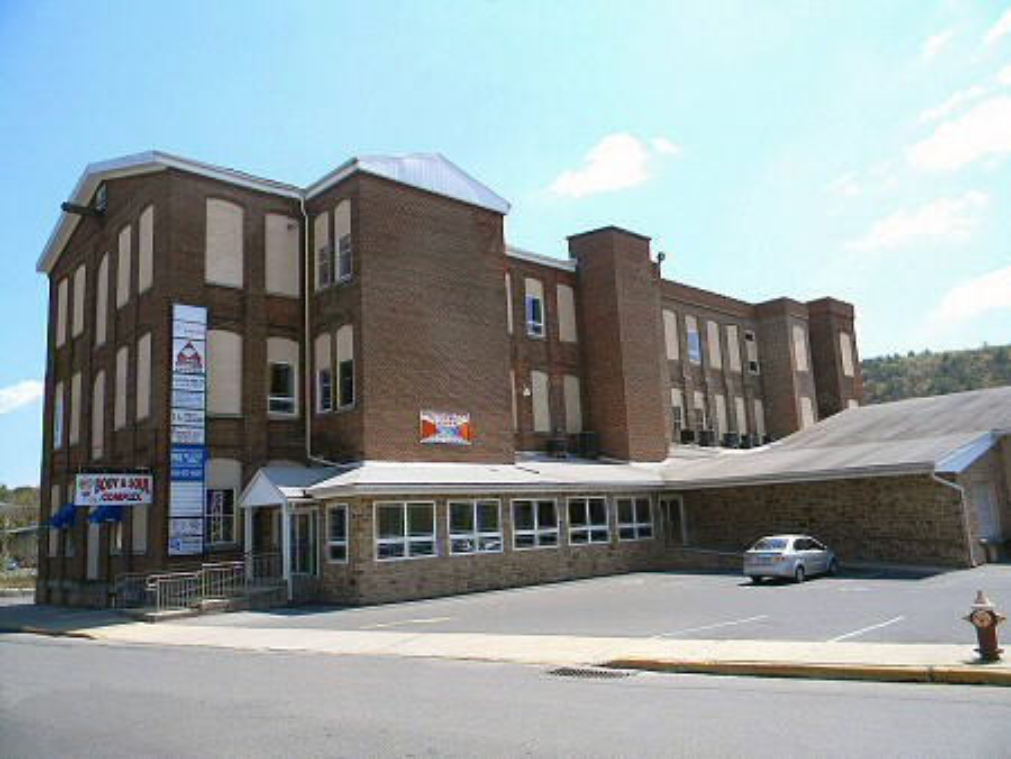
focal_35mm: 28
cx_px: 506
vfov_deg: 49.8
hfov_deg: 63.4
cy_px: 380
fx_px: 818
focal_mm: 5
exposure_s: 1/877
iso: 80
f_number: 3.5
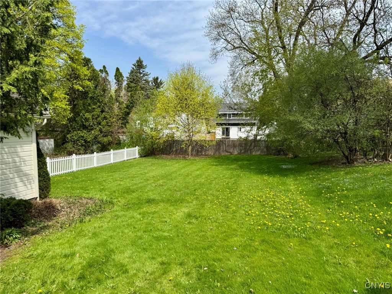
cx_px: 196
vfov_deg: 56.8
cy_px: 147
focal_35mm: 24
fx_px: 272
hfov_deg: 71.6
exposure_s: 1/3096
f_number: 1.78
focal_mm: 6.76
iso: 80
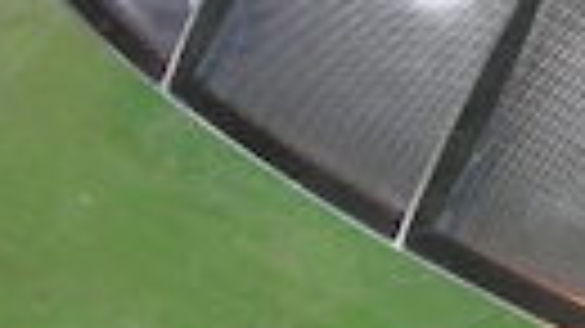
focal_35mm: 127
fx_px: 1969
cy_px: 63
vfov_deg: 9.5
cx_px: 788
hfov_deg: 15.9
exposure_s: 1/38
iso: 64
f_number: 2.8
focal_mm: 7.8
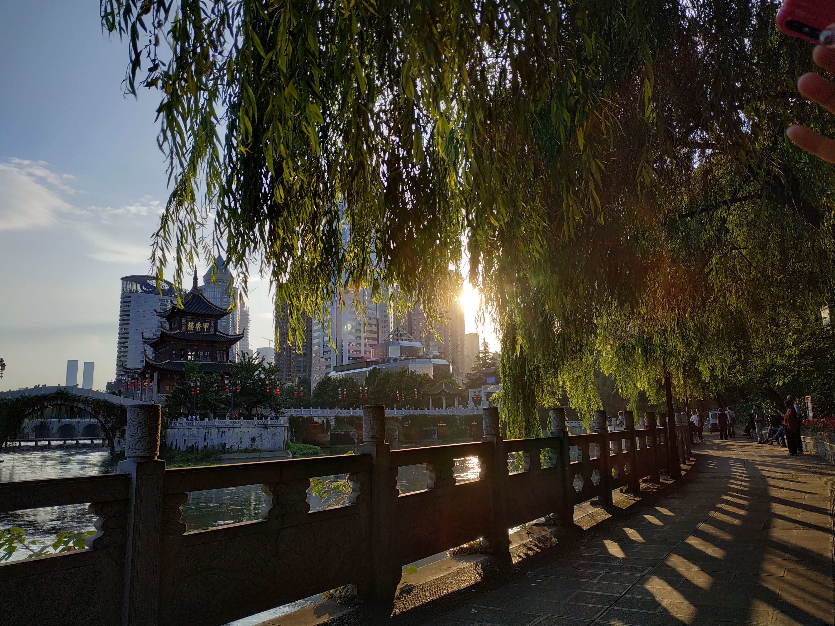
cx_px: 418
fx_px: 579
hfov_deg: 71.6
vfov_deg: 56.8
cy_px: 313
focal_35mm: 24
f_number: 1.9
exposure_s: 1/2423
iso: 250
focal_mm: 3.94
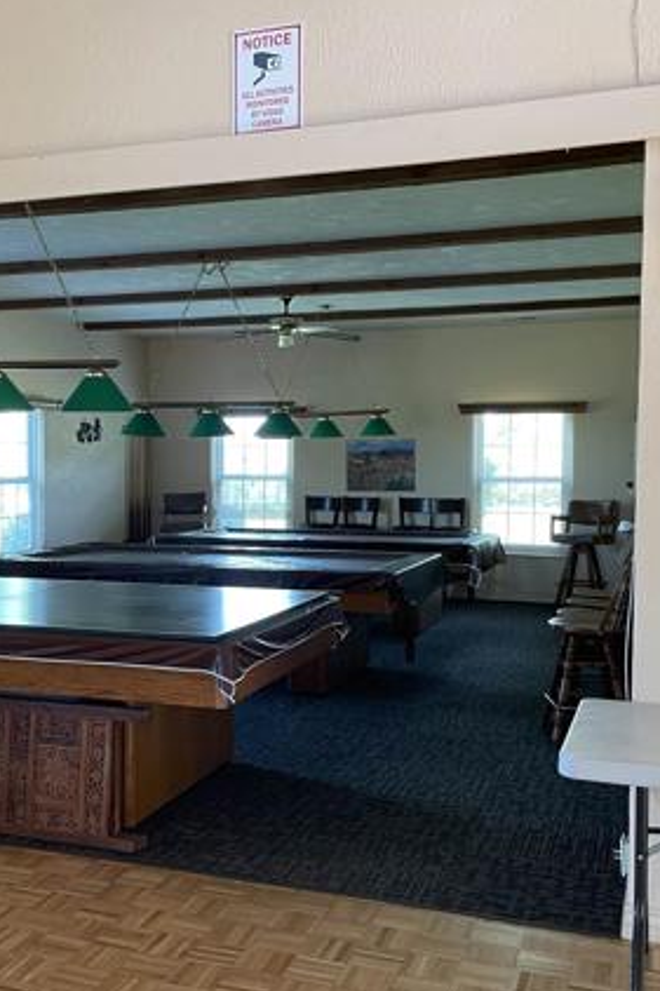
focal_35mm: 41
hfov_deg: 32.3
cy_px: 517
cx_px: 216
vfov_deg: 47.4
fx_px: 1128
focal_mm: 4.2
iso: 160
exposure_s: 1/60
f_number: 1.6
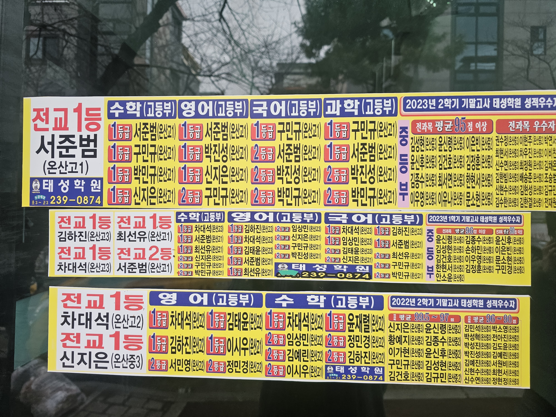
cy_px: 208
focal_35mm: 23
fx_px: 369
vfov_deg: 58.9
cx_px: 278
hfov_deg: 73.9
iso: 200
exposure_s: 1/180
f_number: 1.7
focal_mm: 6.3
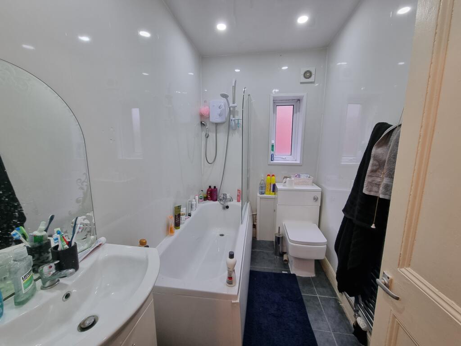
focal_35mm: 13
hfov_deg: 106.2
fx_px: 173
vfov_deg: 89.9
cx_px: 230
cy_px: 173
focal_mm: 2.2
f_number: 2.2
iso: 200
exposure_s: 1/50
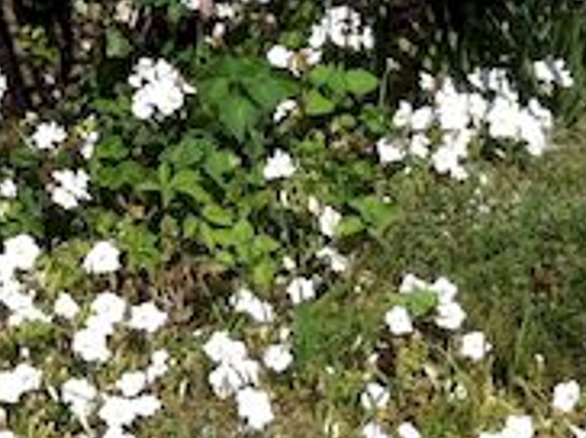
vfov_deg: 6.7
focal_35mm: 206
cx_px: 865
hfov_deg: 9.4
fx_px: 3483
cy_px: -725
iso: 80
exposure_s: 1/1257
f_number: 2.8
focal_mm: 3.85
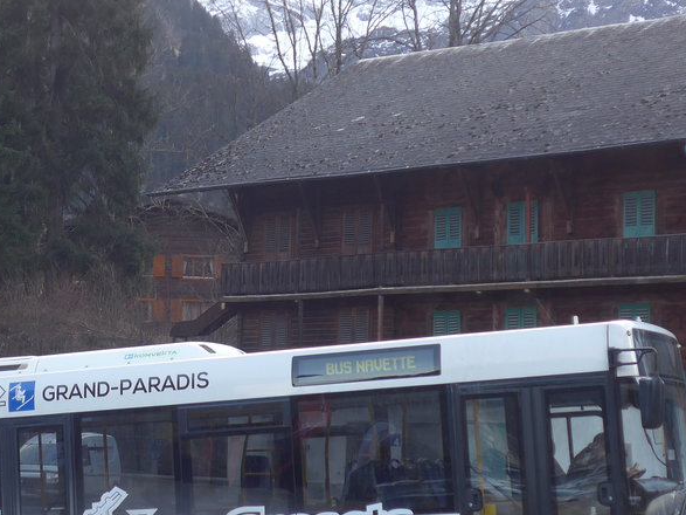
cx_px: 125
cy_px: 274
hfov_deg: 20.6
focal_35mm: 94
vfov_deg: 15.7
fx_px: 1862
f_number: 3
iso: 80
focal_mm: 9.5
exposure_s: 1/160
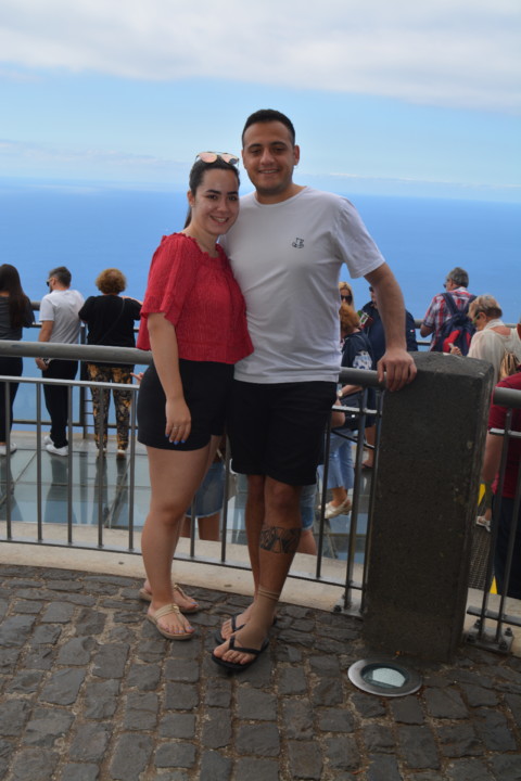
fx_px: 879
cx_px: 260
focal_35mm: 40
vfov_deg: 47.9
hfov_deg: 33.0
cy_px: 390
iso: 100
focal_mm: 27
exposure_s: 1/200
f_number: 10
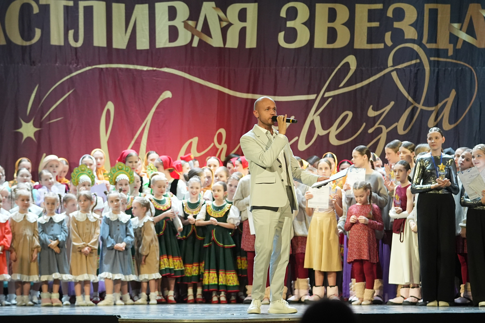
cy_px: 162
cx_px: 242
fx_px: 1873
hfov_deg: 14.8
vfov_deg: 9.9
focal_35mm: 139
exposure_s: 1/400
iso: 3200
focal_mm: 93
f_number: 2.8
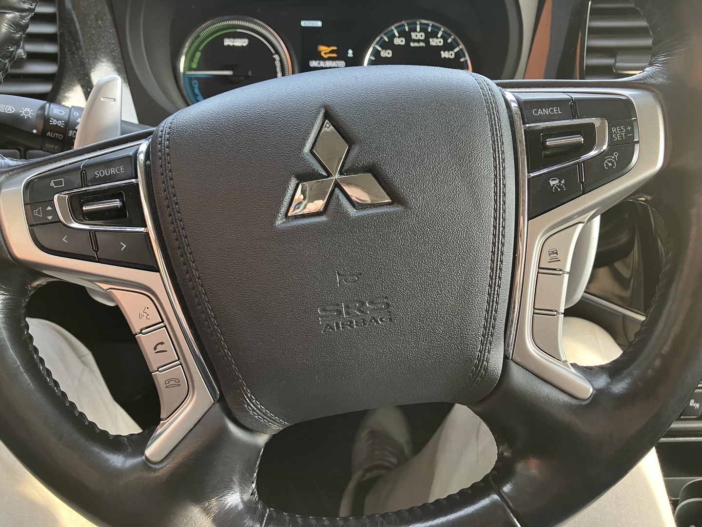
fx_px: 568
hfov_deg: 63.4
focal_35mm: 28
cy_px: 264
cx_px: 351
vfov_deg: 49.7
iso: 80
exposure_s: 1/72
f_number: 1.8
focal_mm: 3.99
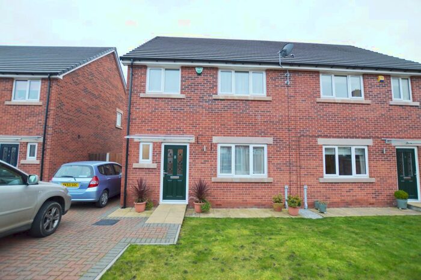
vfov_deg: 77.3
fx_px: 175
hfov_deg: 100.4
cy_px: 140
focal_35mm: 15
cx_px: 210
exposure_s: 1/125
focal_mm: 10
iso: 160
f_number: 3.5
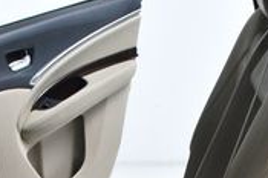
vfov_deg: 12.5
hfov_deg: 20.5
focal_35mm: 99
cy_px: 324
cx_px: 69
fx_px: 736
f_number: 8
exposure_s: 1/160
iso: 100
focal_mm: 18
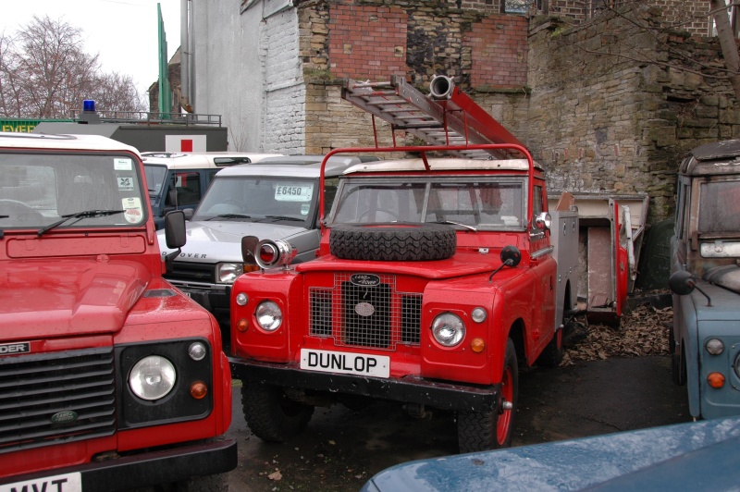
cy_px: 246
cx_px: 370
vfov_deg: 39.9
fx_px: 678
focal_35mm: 33
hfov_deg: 57.3
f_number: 5
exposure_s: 1/100
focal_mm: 22
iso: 200
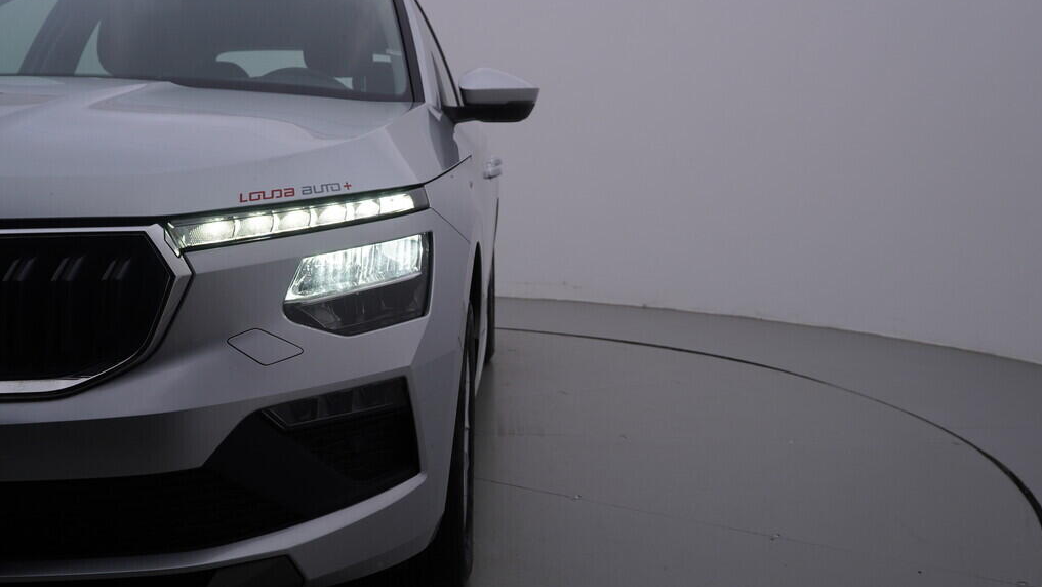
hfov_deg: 52.8
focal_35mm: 38
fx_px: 1050
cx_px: 524
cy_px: 336
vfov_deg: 31.2
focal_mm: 24
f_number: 5.6
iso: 125
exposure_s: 1/160
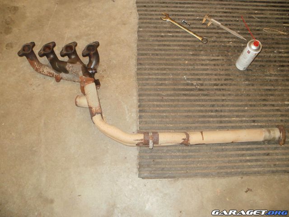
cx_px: 144
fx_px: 301
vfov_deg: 39.7
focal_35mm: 36
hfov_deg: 51.4
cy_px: 108
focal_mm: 6.3
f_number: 3.5
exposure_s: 1/30
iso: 250
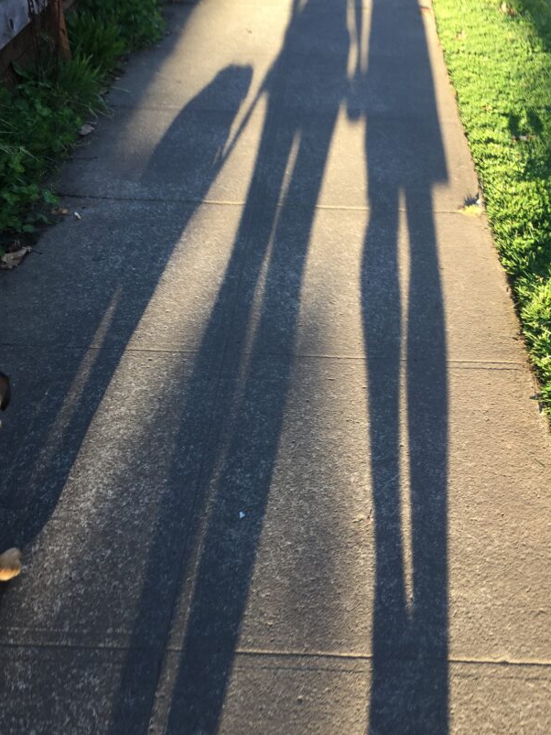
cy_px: 344
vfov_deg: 50.1
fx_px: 785
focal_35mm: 37
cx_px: 311
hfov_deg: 38.6
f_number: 2.2
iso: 32
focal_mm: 4.15
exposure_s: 1/120
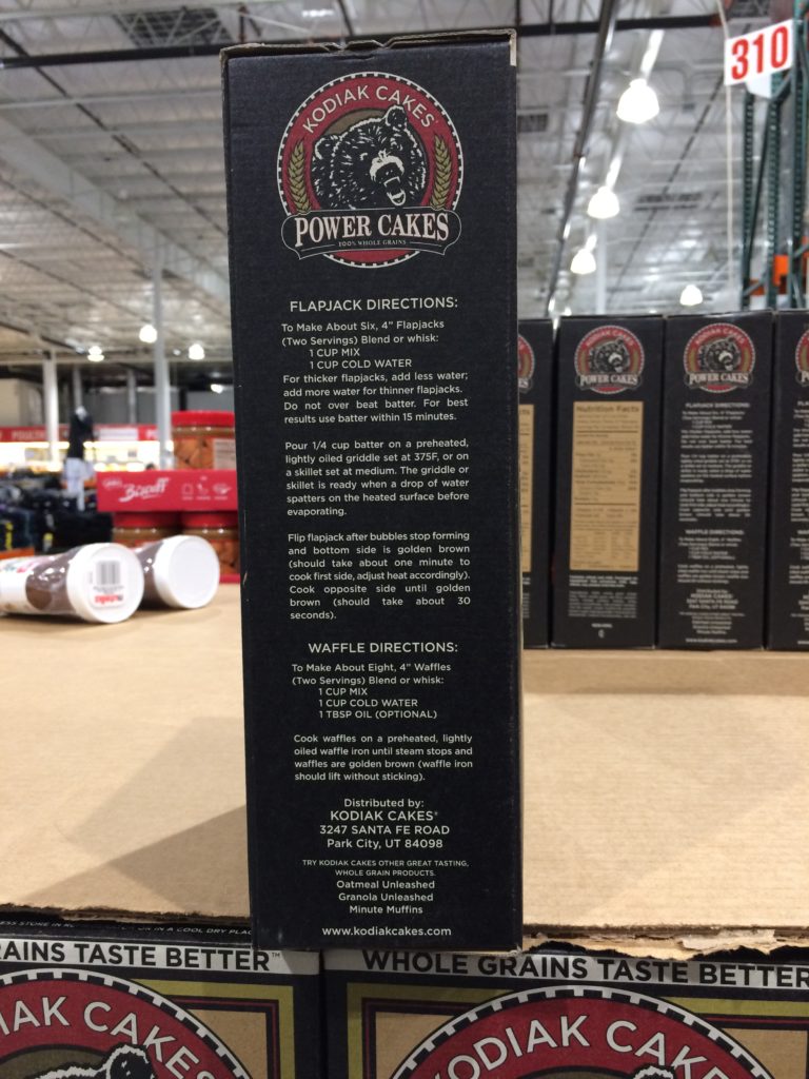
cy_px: 540
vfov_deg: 61.7
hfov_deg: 48.2
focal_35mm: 29
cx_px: 404
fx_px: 904
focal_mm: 4.15
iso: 160
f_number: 2.2
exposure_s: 1/30
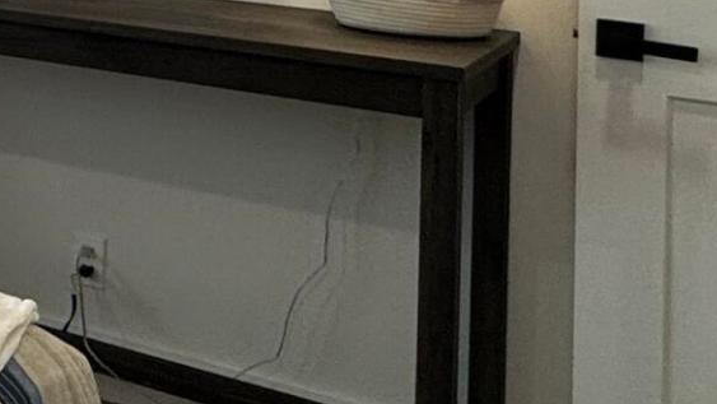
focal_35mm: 78
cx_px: -521
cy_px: -217
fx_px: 1483
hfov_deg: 20.5
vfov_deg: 14.4
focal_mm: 2.22
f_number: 2.2
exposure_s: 1/120
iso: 100
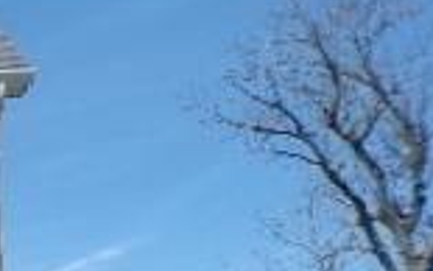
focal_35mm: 105
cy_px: 411
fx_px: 1240
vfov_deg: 11.9
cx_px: -450
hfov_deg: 15.5
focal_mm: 4.3
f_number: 4.4
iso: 100
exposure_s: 1/600
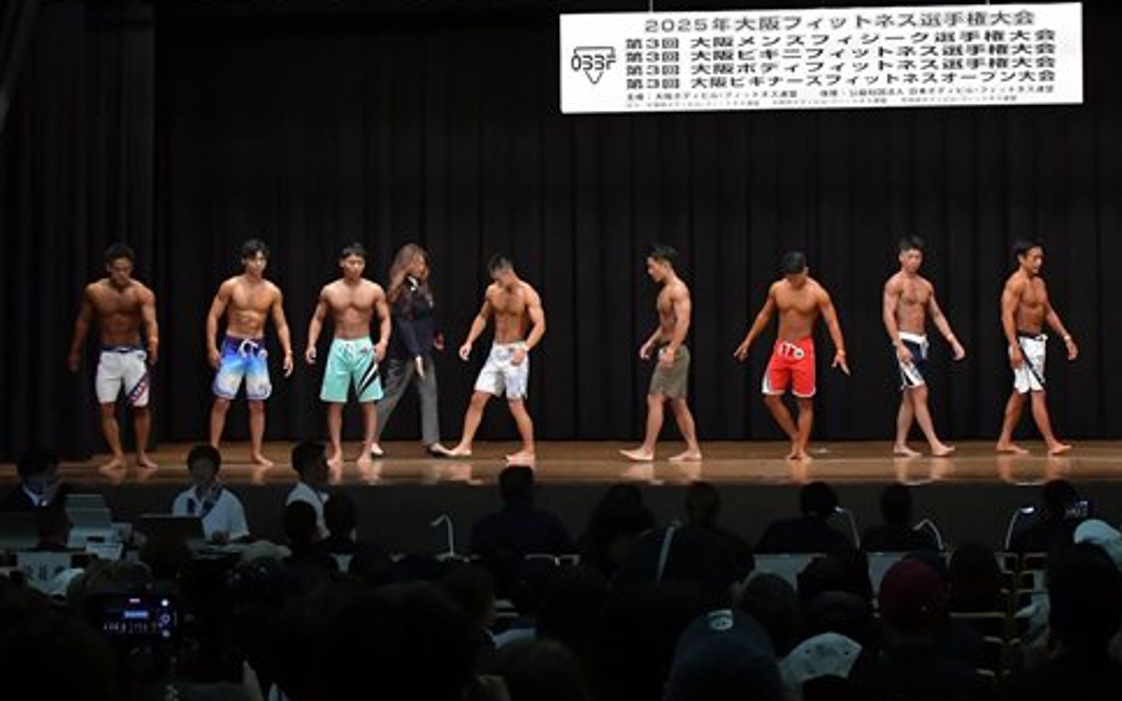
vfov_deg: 15.3
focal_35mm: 85
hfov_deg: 24.2
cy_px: 251
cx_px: 779
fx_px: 2599
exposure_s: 1/400
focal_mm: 35
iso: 5000
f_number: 5.6
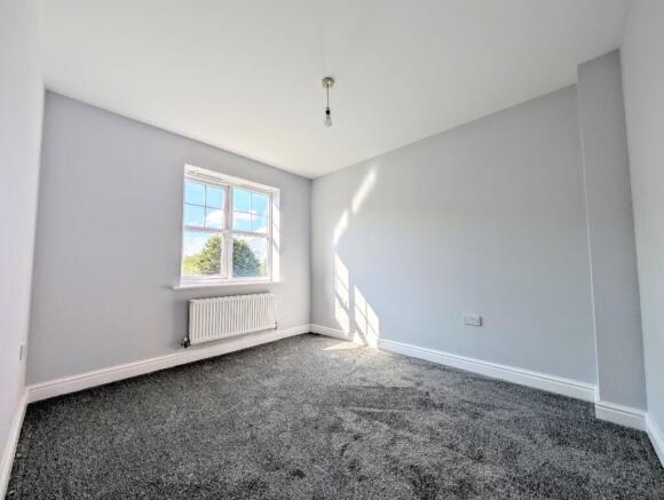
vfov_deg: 94.7
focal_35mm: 12
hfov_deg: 110.4
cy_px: 250
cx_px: 332
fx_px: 231
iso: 53
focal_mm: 2.02
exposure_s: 1/1361
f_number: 1.7
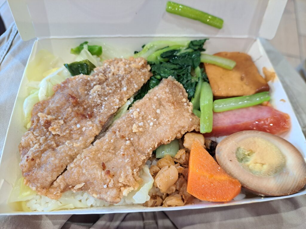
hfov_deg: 71.6
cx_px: 153
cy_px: 114
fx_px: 212
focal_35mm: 24
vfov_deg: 56.8
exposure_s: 1/60.2
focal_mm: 5.23
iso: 80
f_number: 1.8
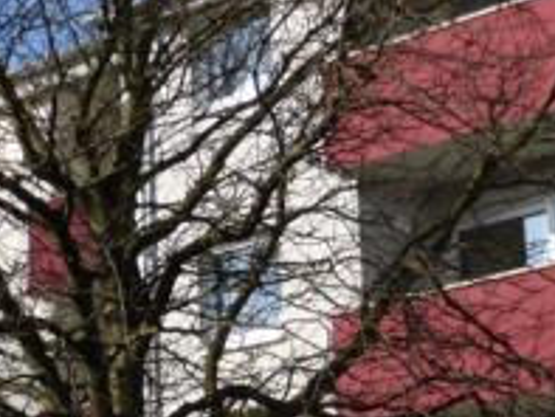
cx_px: 338
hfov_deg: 13.9
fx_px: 2278
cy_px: 366
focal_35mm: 142
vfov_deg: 10.4
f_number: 3.7
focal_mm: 6.1
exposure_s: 1/800
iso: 100
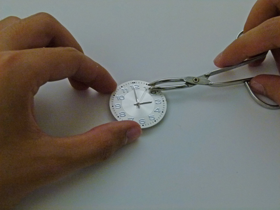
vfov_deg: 21.0
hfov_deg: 27.8
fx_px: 566
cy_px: 105
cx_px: 140
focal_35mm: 70
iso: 400
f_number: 5
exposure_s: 1/60
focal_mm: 12.6
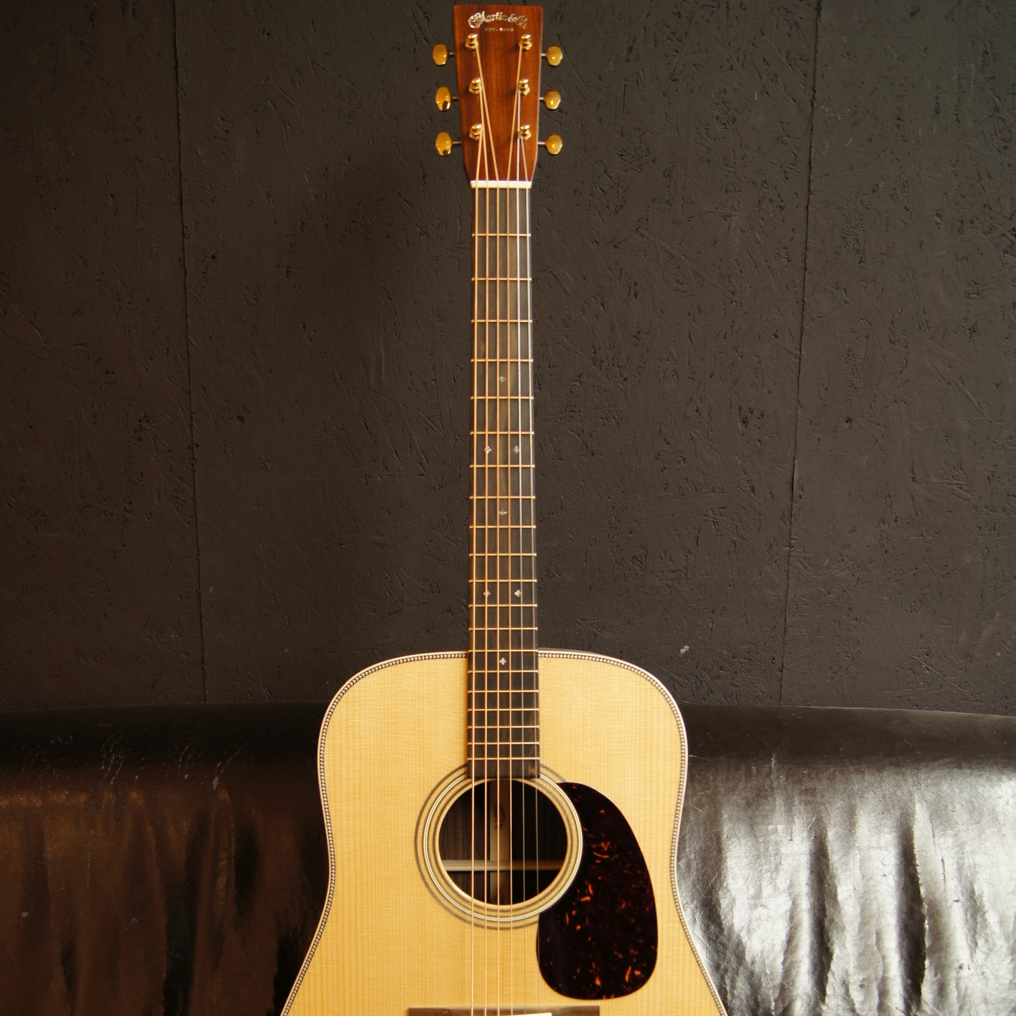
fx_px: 1295
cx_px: 505
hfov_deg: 42.8
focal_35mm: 39
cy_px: 683
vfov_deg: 42.2
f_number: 3.5
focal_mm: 20
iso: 100
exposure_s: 1/6
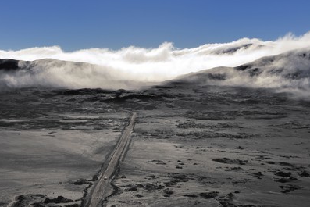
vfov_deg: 18.4
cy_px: 107
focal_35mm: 74
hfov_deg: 27.3
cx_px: 148
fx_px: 637
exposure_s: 1/160
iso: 200
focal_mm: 70
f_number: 20
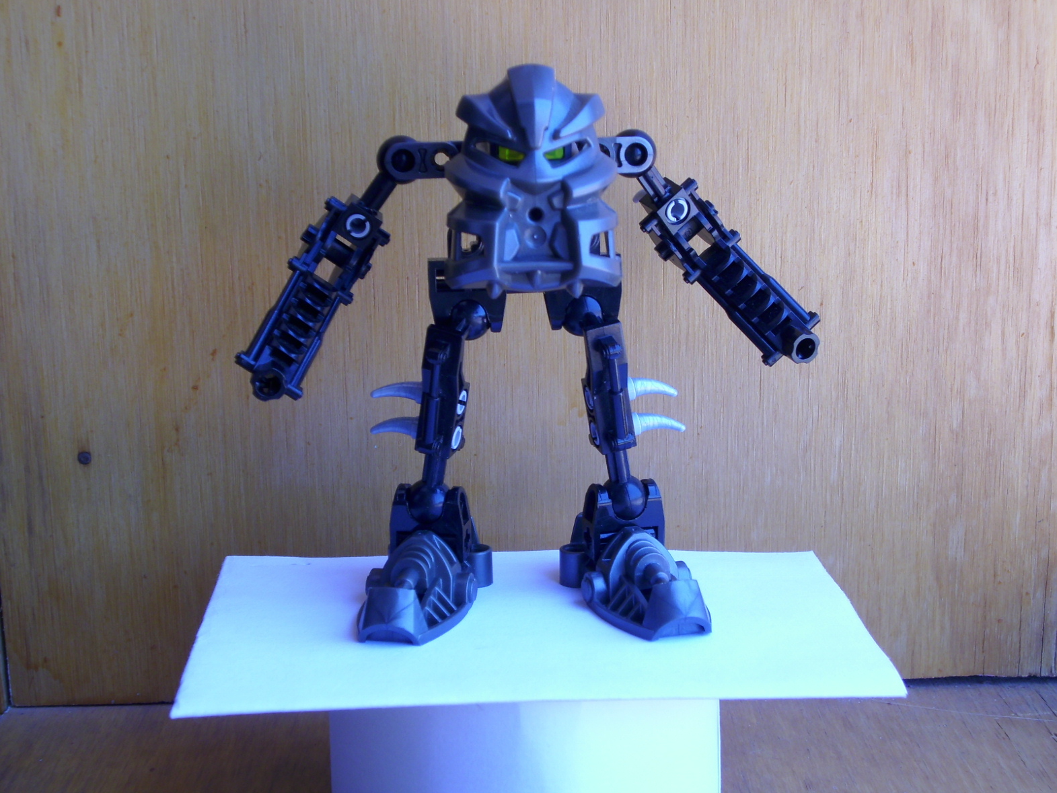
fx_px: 1710
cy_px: 390
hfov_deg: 34.3
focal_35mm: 56
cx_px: 538
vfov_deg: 26.1
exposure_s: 1/60
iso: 100
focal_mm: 10.7
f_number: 3.8
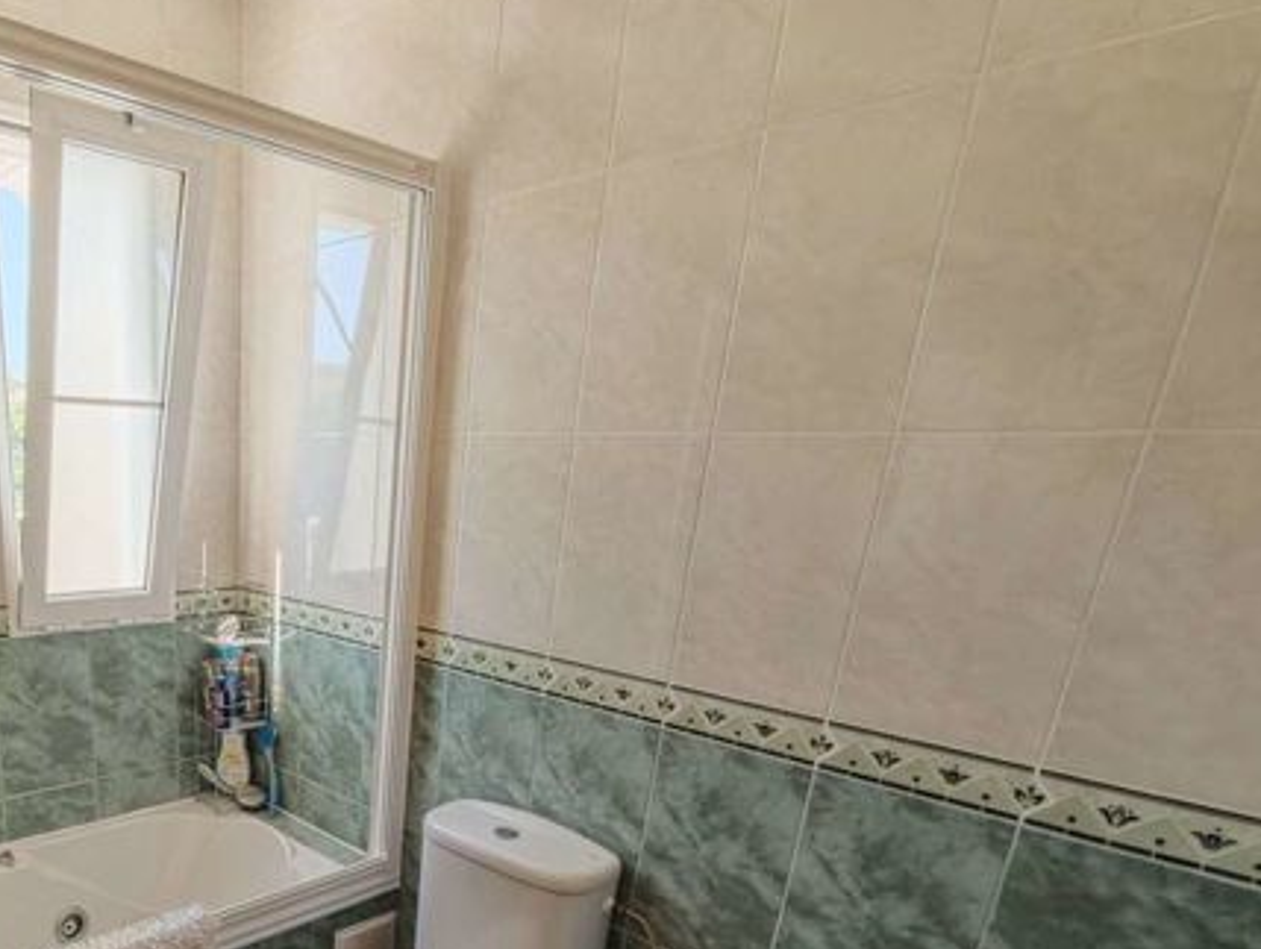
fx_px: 839
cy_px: 758
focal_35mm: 23
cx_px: 298
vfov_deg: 54.9
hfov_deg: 68.5
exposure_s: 1/100
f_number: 2.2
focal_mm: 2.16
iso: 100
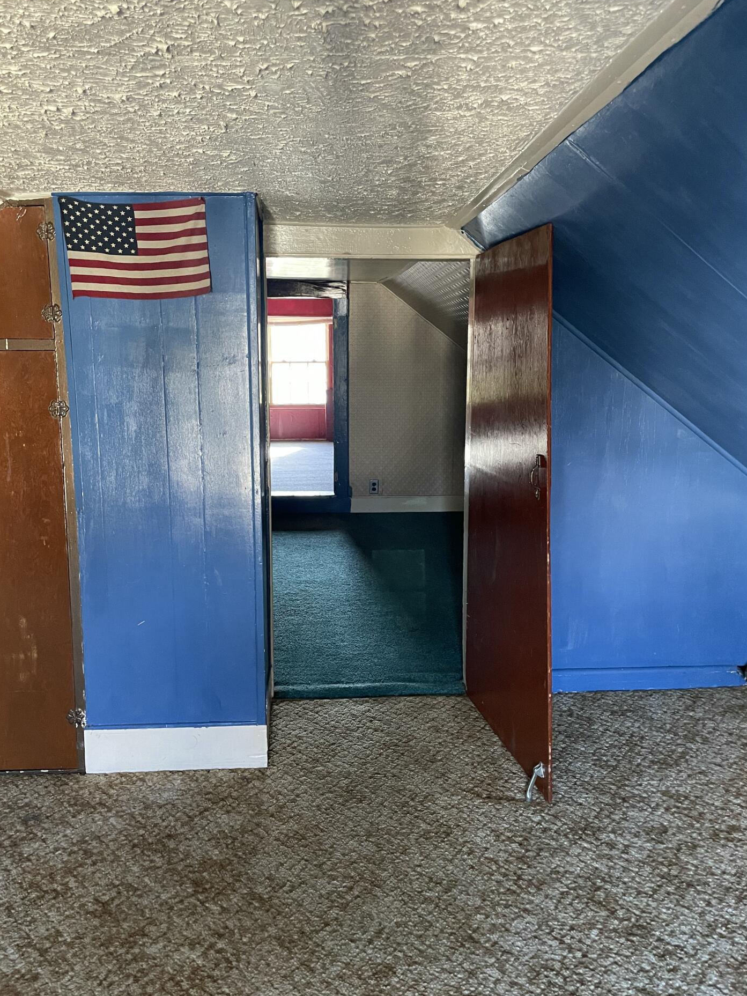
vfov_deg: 63.4
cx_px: 356
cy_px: 477
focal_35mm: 28
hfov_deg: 49.7
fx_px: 806
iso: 500
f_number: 1.6
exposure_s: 1/60
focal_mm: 4.2
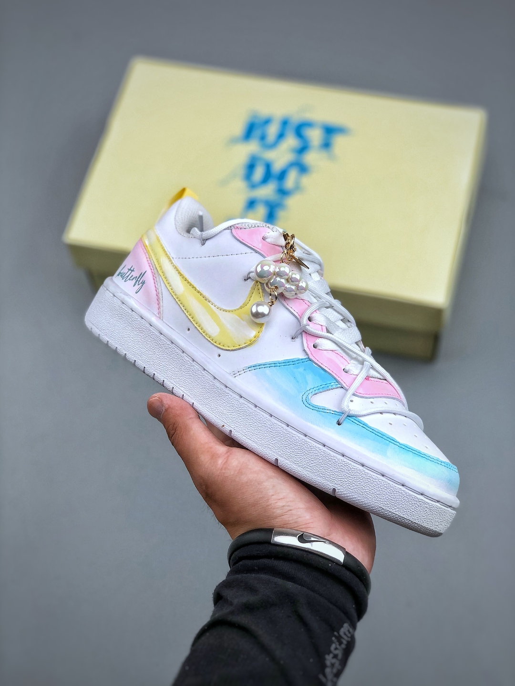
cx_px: 258
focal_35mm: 57
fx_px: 1131
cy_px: 343
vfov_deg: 33.8
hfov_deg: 25.7
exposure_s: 1/100
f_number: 2.8
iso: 20
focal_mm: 6.6
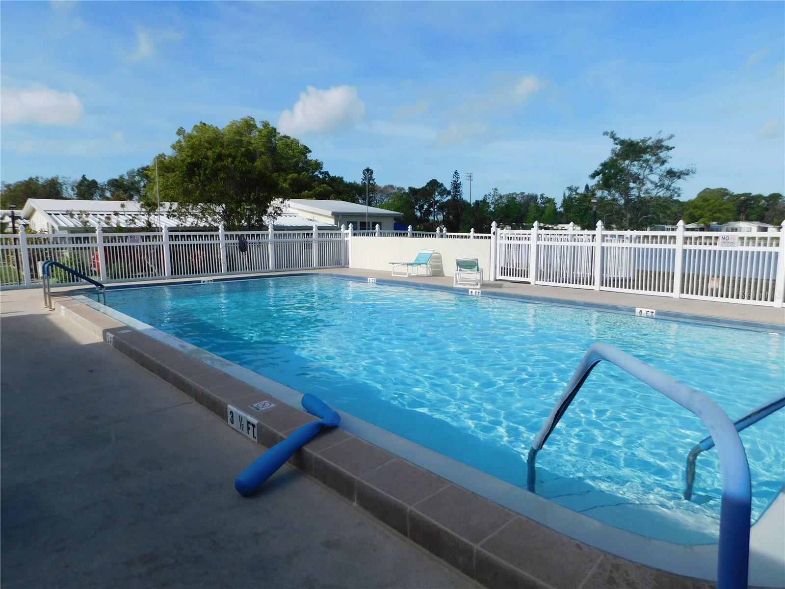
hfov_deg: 73.9
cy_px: 294
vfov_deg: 58.9
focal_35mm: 23
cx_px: 392
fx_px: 522
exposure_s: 1/640
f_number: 6
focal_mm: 4
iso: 125
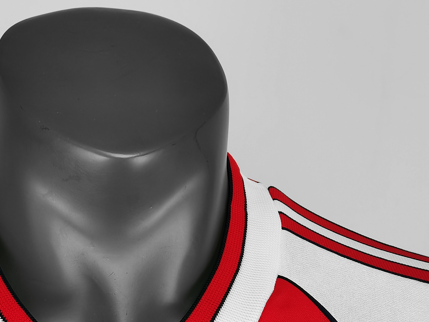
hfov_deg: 26.3
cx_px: 103
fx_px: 905
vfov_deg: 20.0
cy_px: 245
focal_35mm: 73
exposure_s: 1/100
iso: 160
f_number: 1.8
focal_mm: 5.58
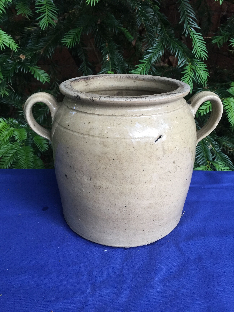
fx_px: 261
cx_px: 117
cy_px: 156
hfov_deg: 48.2
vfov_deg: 61.7
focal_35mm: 29
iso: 64
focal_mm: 4.15
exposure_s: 1/33
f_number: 2.2
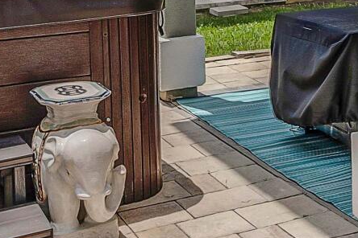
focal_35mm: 81
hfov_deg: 23.9
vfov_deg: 15.8
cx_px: 364
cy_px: -95
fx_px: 805
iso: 100
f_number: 5.6
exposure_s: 1/800
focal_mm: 12
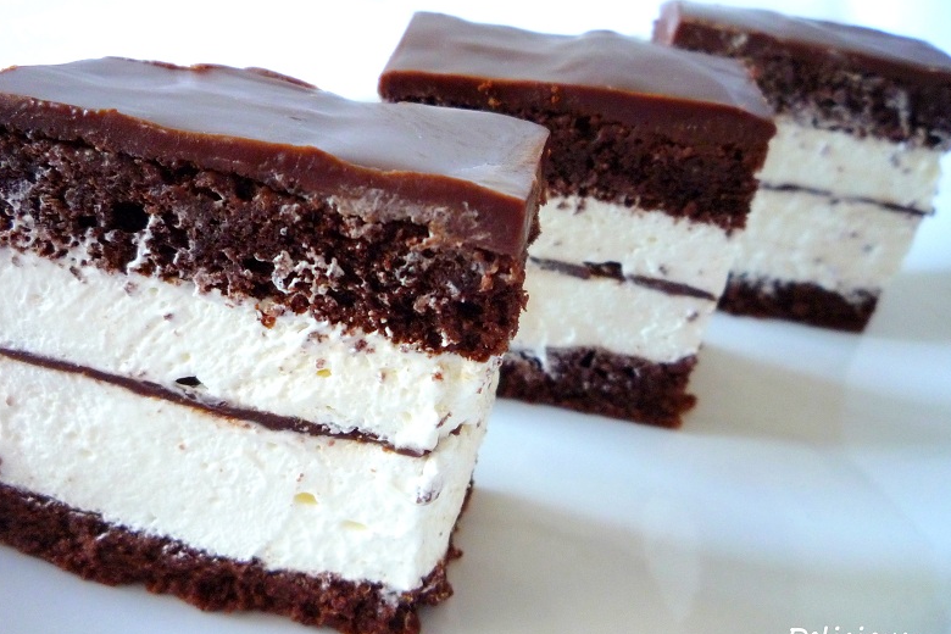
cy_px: 332
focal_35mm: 32
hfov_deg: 58.7
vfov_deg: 41.1
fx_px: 845
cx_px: 473
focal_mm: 5.2
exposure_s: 1/30
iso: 320
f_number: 3.3
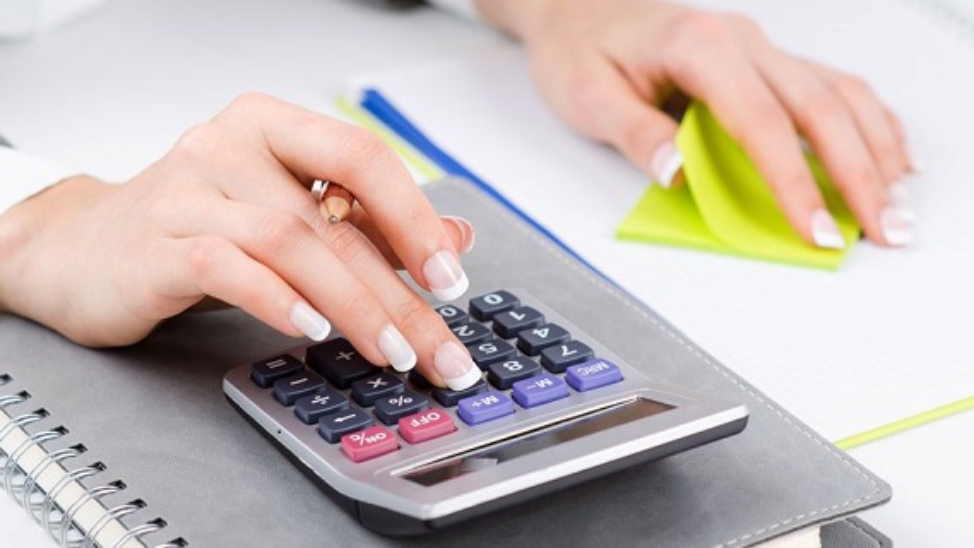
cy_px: 229
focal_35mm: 141
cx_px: 490
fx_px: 3630
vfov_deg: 8.6
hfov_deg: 15.3
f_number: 4
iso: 100
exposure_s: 1/200
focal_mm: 85
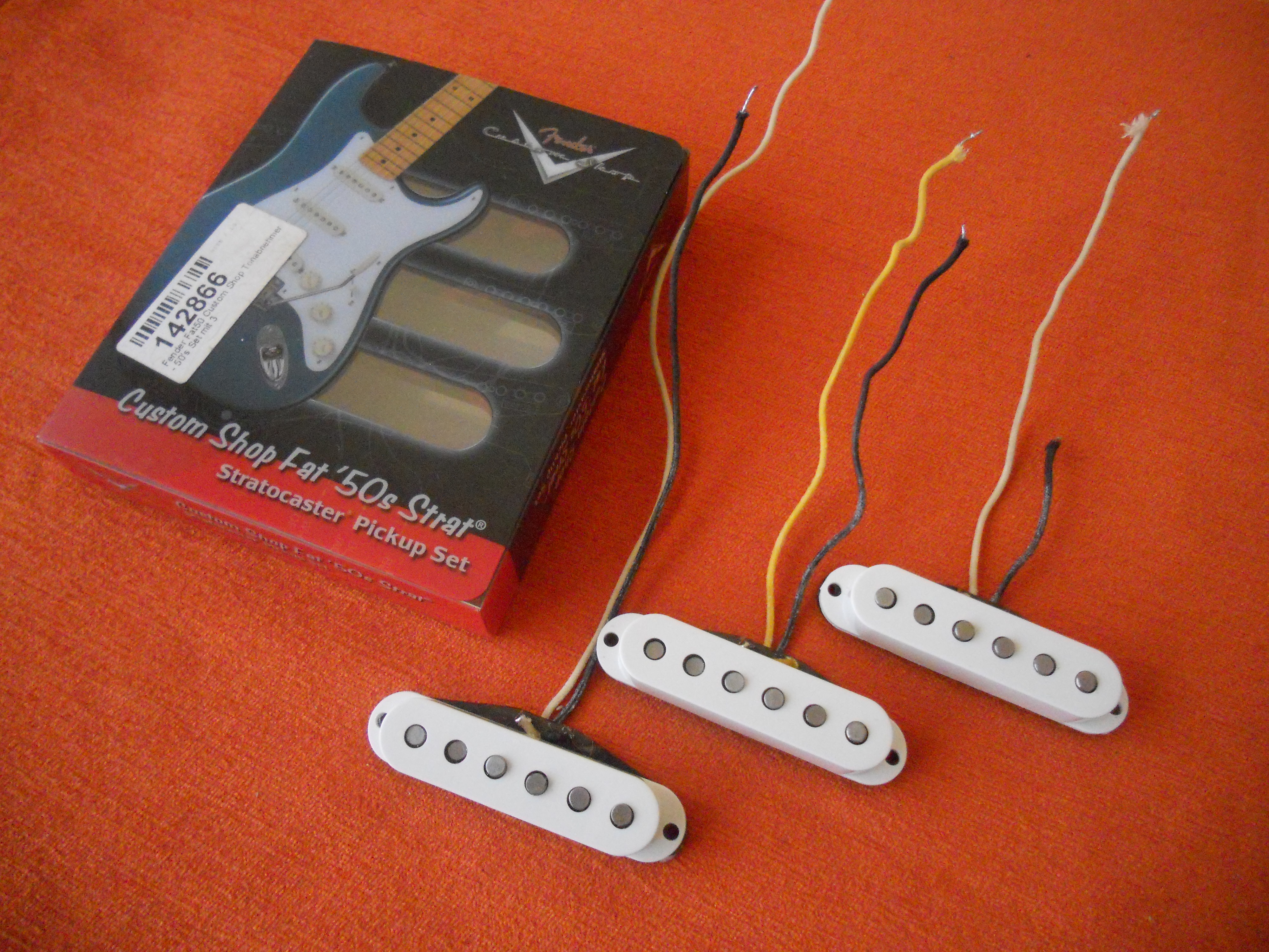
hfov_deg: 65.3
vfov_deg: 51.4
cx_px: 634
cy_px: 476
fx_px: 990
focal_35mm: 27
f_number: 3.2
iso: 800
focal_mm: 4.9
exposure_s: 1/100
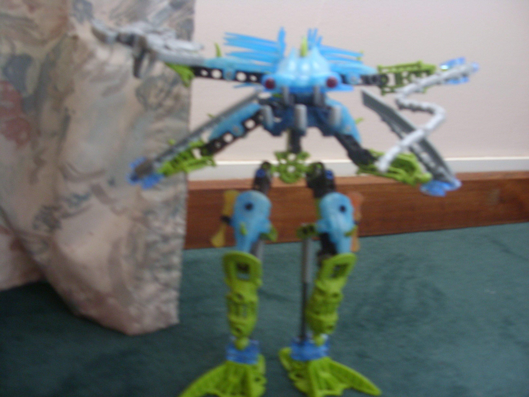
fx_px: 581
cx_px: 264
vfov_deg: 37.7
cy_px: 198
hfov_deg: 49.0
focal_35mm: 38
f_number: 2.8
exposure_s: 1/30
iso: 100
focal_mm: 6.3
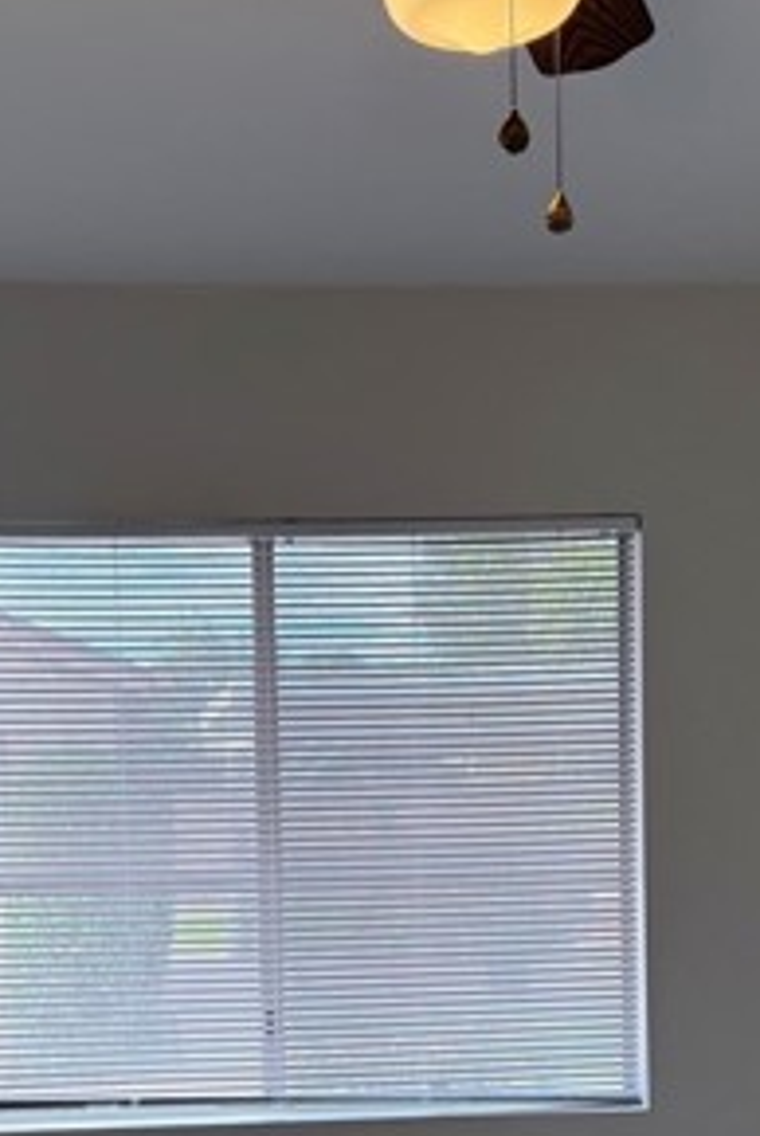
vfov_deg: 35.4
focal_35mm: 55
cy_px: 862
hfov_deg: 24.5
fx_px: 1737
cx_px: 239
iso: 160
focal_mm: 6.76
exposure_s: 1/210
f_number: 1.78
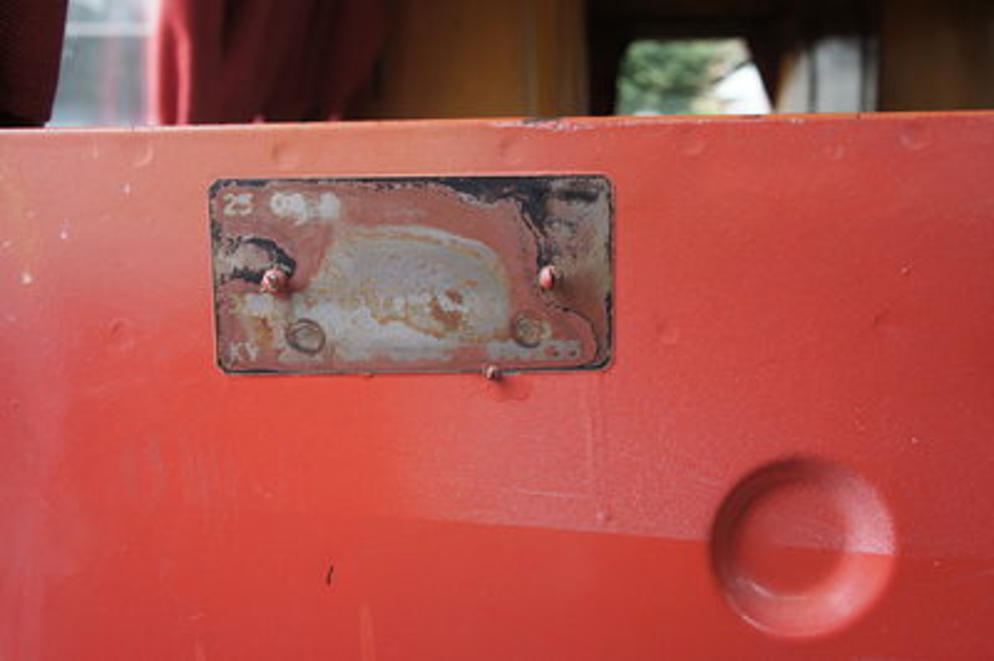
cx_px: 497
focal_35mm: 34
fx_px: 952
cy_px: 330
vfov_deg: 38.3
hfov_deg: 55.1
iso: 500
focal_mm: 23
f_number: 7.1
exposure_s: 1/40
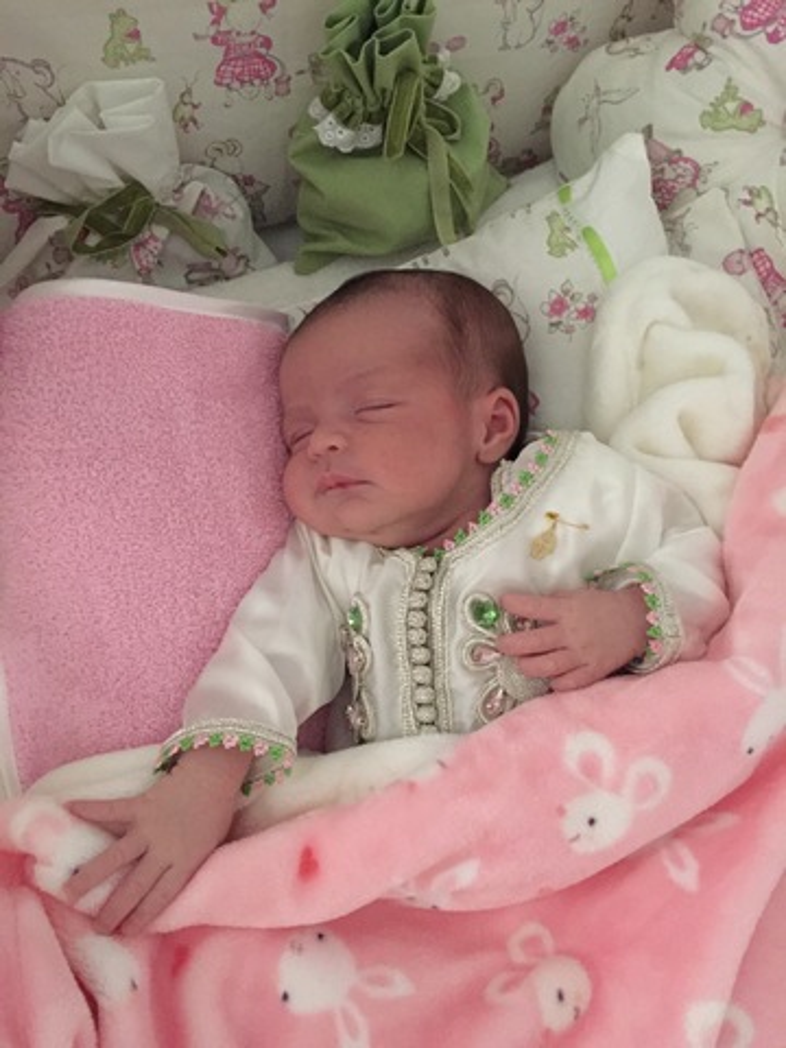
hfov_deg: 48.2
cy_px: 524
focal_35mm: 29
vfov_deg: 61.7
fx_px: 878
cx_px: 393
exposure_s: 1/17
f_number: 2.2
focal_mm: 4.15
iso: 800
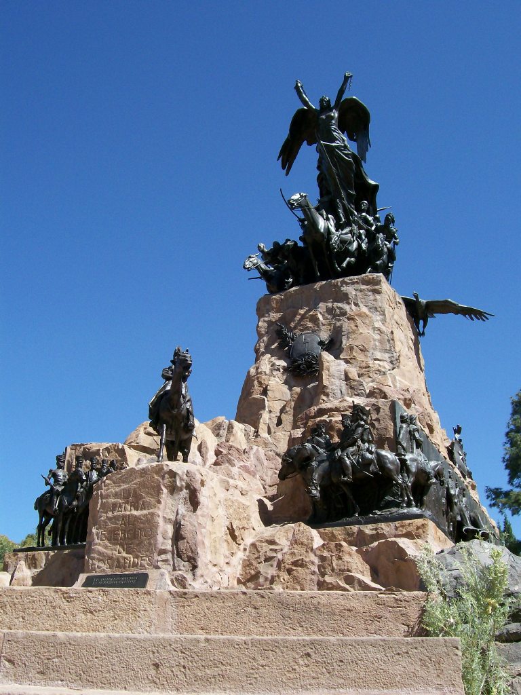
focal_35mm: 36
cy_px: 348
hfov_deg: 39.7
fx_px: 722
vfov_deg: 51.4
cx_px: 260
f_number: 4.8
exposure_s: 1/473
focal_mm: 6
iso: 80
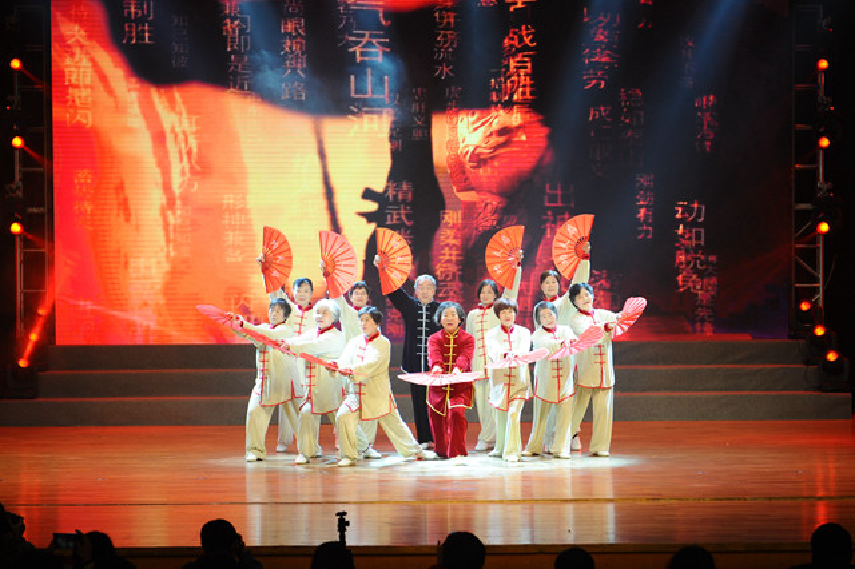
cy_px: 284
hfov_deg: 28.9
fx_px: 1662
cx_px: 428
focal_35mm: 70
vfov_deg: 19.4
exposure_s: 1/250
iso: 640
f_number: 2.8
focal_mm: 70
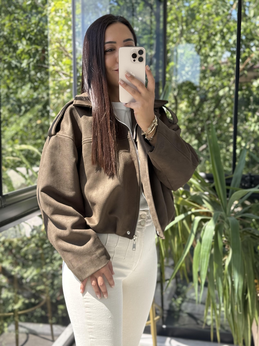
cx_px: 130
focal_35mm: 48
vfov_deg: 39.7
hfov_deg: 30.3
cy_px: 173
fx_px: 479
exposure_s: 1/516
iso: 80
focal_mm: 6.76
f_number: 1.78
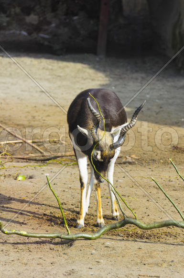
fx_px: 1730
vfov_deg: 9.2
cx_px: 92
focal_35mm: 225
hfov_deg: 6.1
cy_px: 139
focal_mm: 150
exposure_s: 1/250
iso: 100
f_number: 5.6
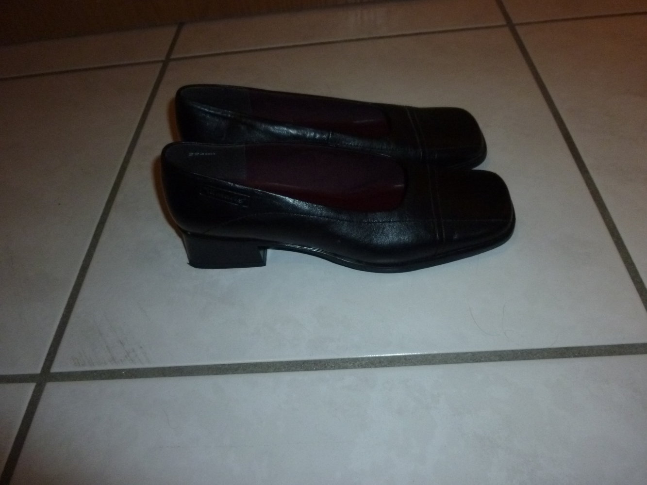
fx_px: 467
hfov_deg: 69.4
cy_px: 242
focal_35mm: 25
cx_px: 324
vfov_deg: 54.9
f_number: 3.3
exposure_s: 1/30
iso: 400
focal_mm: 4.5
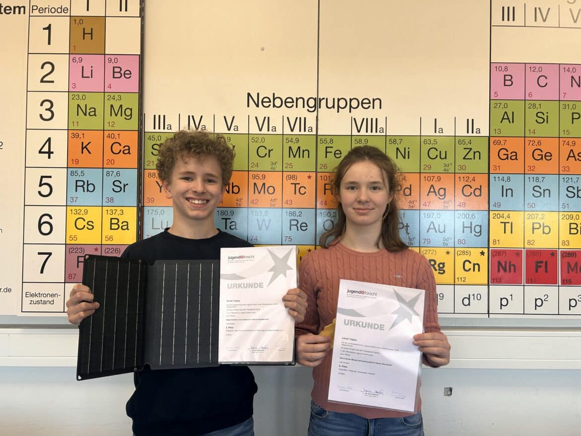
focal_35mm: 26
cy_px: 218
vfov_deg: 53.1
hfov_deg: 67.3
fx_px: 436
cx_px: 290
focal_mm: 5.7
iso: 40
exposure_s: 1/100
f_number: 1.5
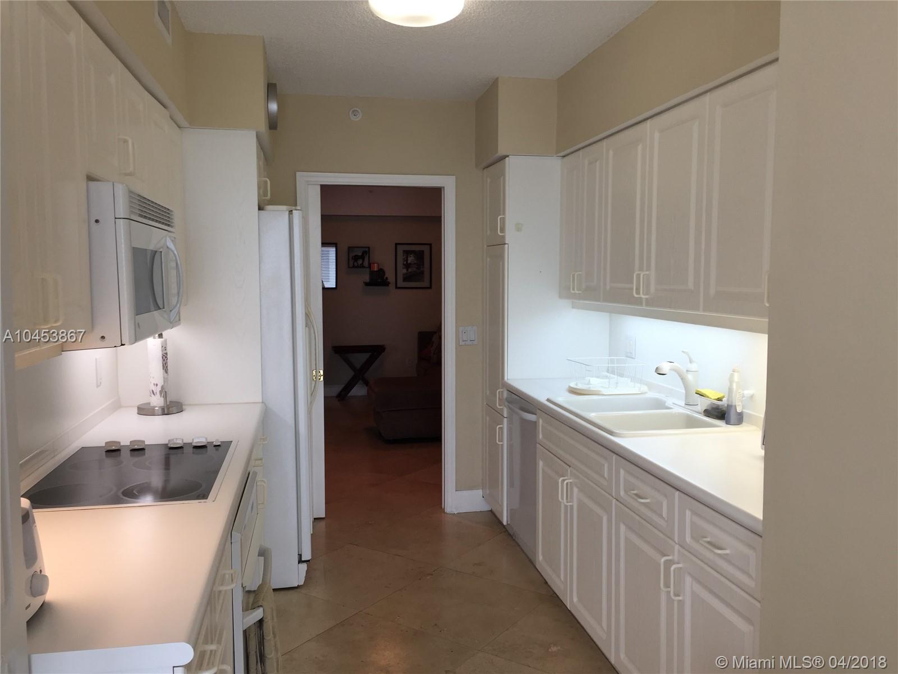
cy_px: 337
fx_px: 752
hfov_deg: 61.7
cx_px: 449
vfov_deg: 48.2
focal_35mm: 29
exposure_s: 1/60
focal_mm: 4.15
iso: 32
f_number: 2.2
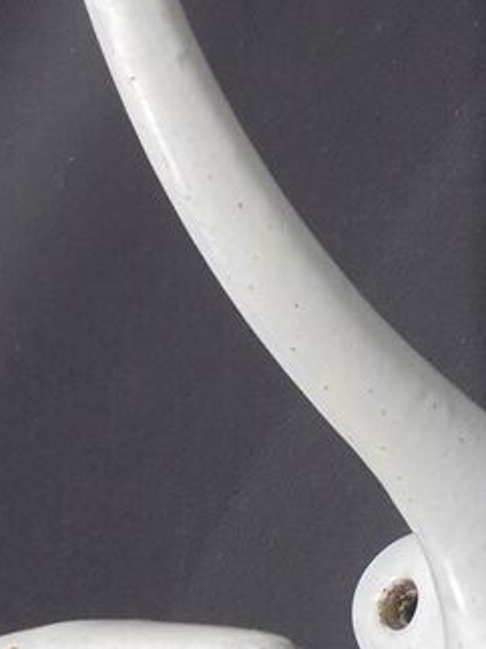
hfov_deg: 13.9
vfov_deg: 18.6
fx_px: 1986
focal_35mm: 106
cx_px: 282
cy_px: 352
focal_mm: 6.9
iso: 200
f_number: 4.2
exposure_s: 1/30
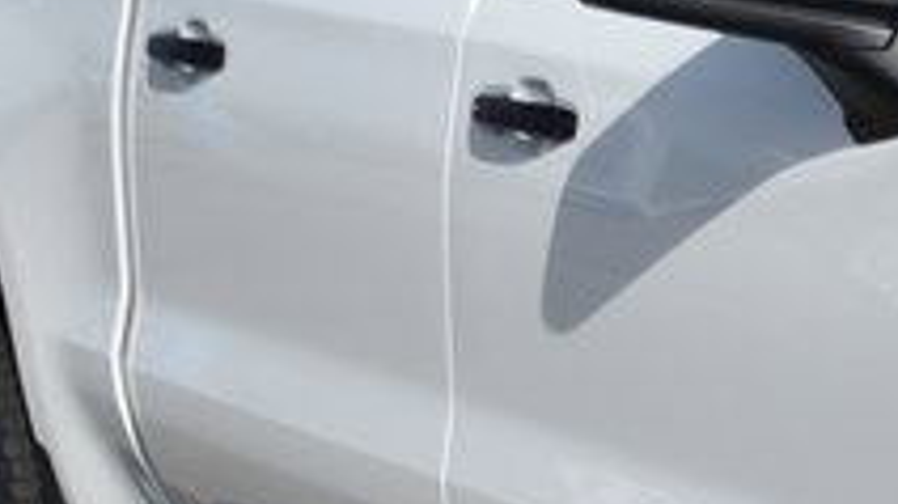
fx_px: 4331
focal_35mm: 182
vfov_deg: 6.6
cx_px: 1451
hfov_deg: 11.2
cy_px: 445
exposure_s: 1/2500
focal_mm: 24
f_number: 4.5
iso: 160
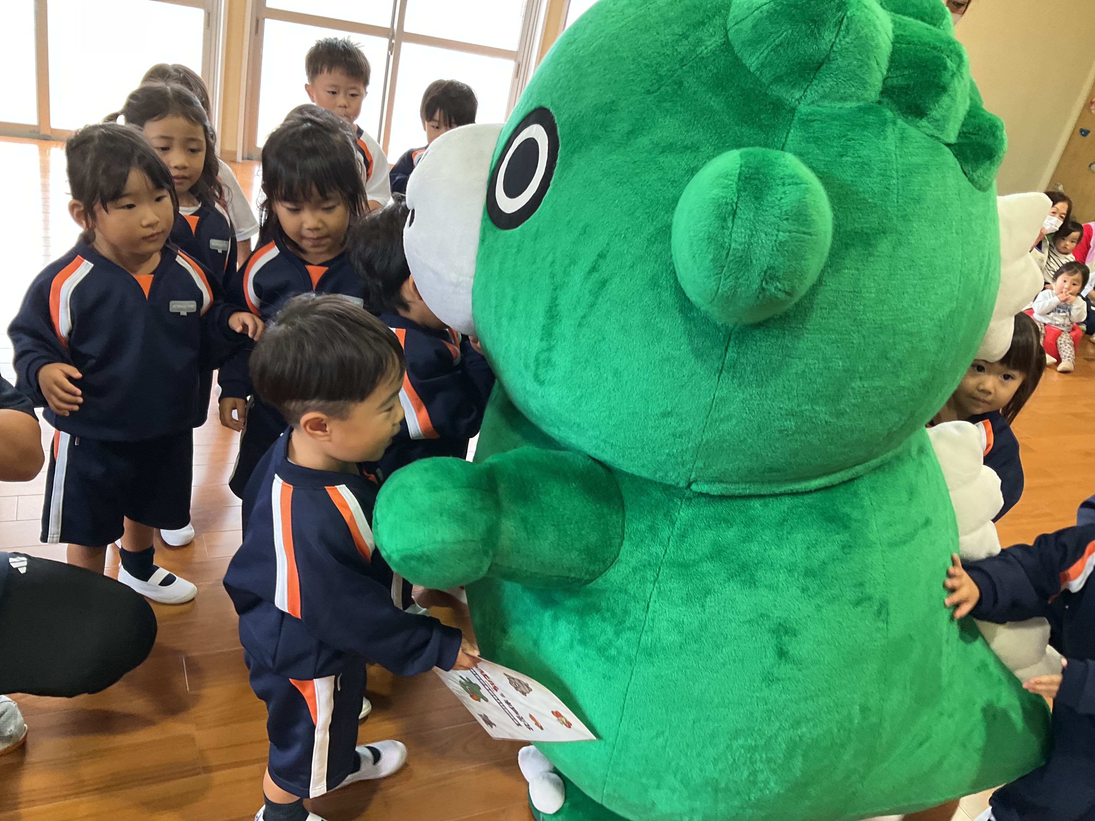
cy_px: 410
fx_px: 917
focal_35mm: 29
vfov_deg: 48.2
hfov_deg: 61.7
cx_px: 548
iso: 100
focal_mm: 3
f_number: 1.8
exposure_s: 1/60
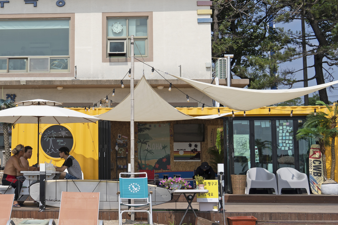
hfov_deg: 29.0
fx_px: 638
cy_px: 84
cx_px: 66
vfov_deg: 20.0
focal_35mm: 68
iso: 100
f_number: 9
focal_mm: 34
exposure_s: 1/400
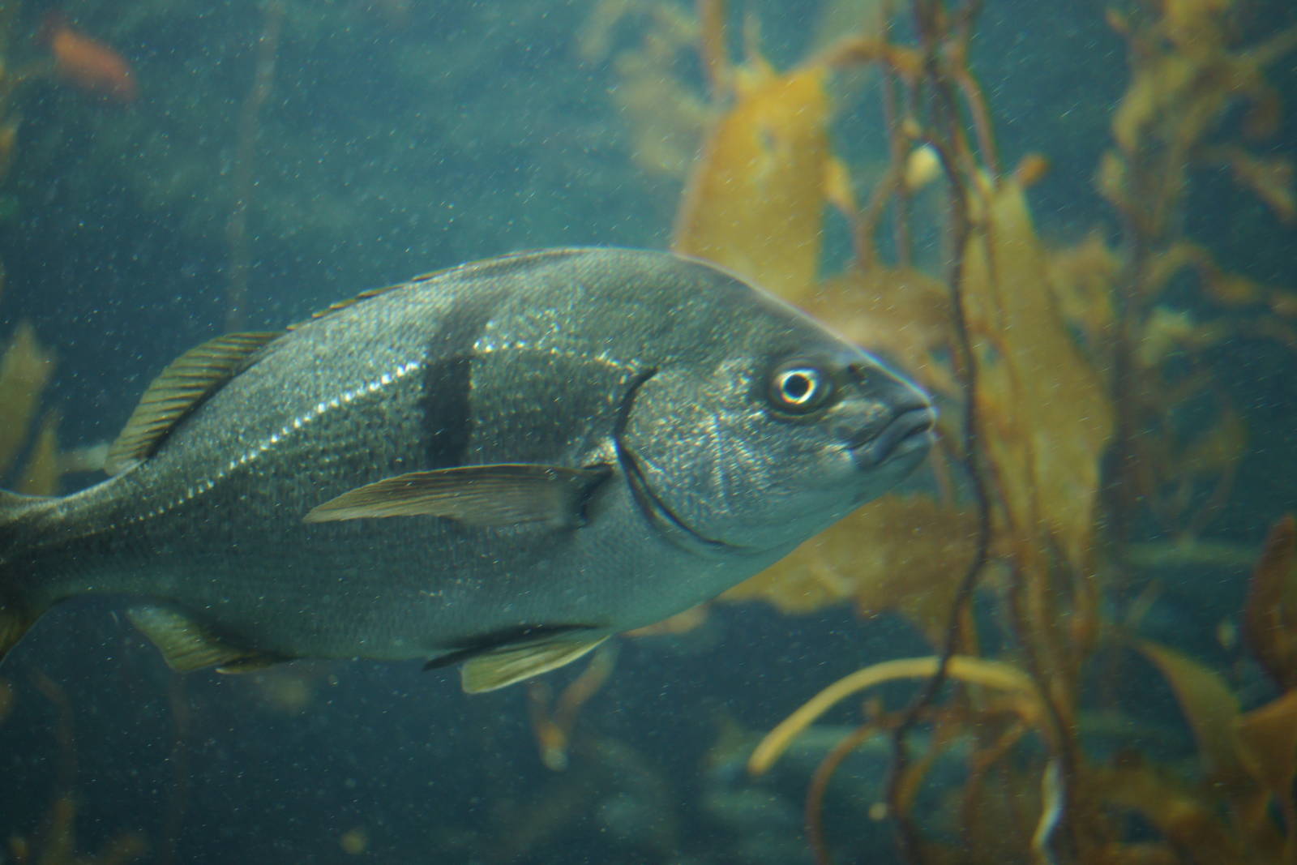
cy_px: 432
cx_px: 648
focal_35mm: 45
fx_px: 1621
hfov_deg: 43.6
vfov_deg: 29.9
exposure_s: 1/125
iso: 400
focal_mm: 30
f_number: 2.8
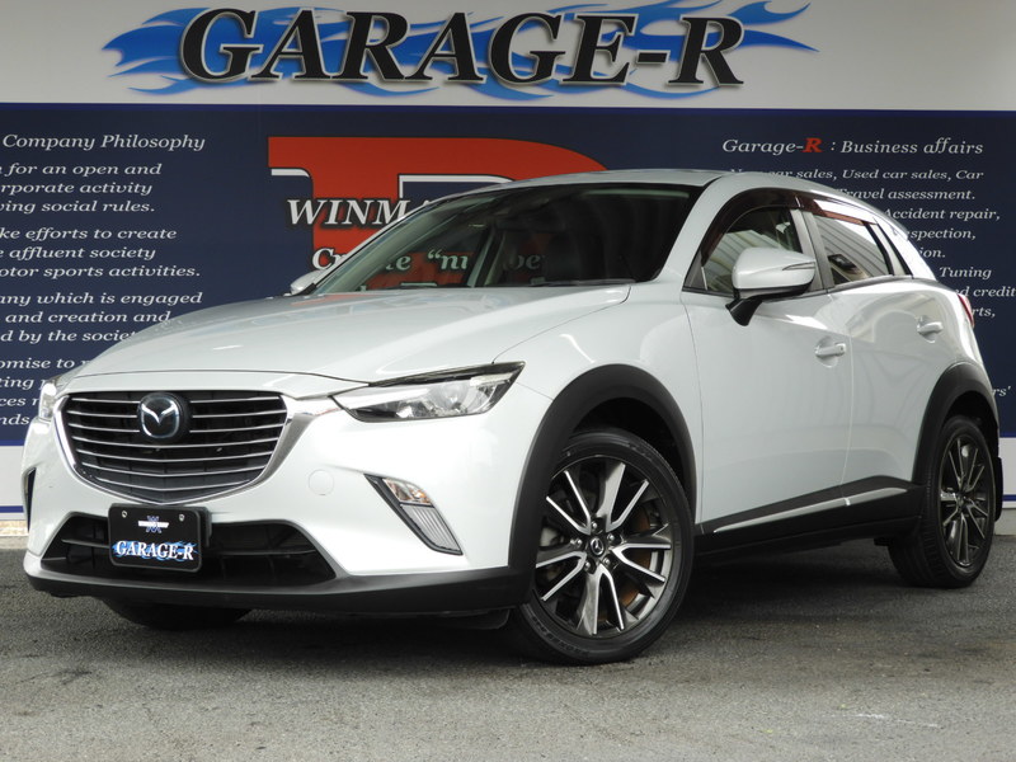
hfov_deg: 27.8
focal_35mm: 70
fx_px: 2055
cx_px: 508
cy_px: 381
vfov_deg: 21.0
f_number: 4.5
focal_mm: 12.5
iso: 100
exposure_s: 1/125
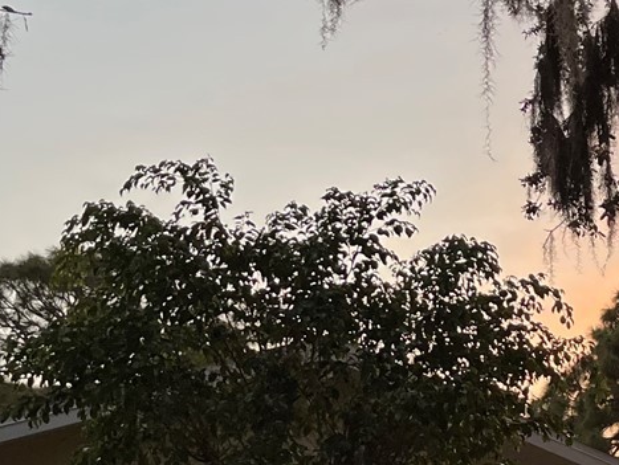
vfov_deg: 16.4
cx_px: 691
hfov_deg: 20.9
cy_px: 413
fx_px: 1593
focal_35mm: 89
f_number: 1.6
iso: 125
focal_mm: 5.1
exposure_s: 1/103
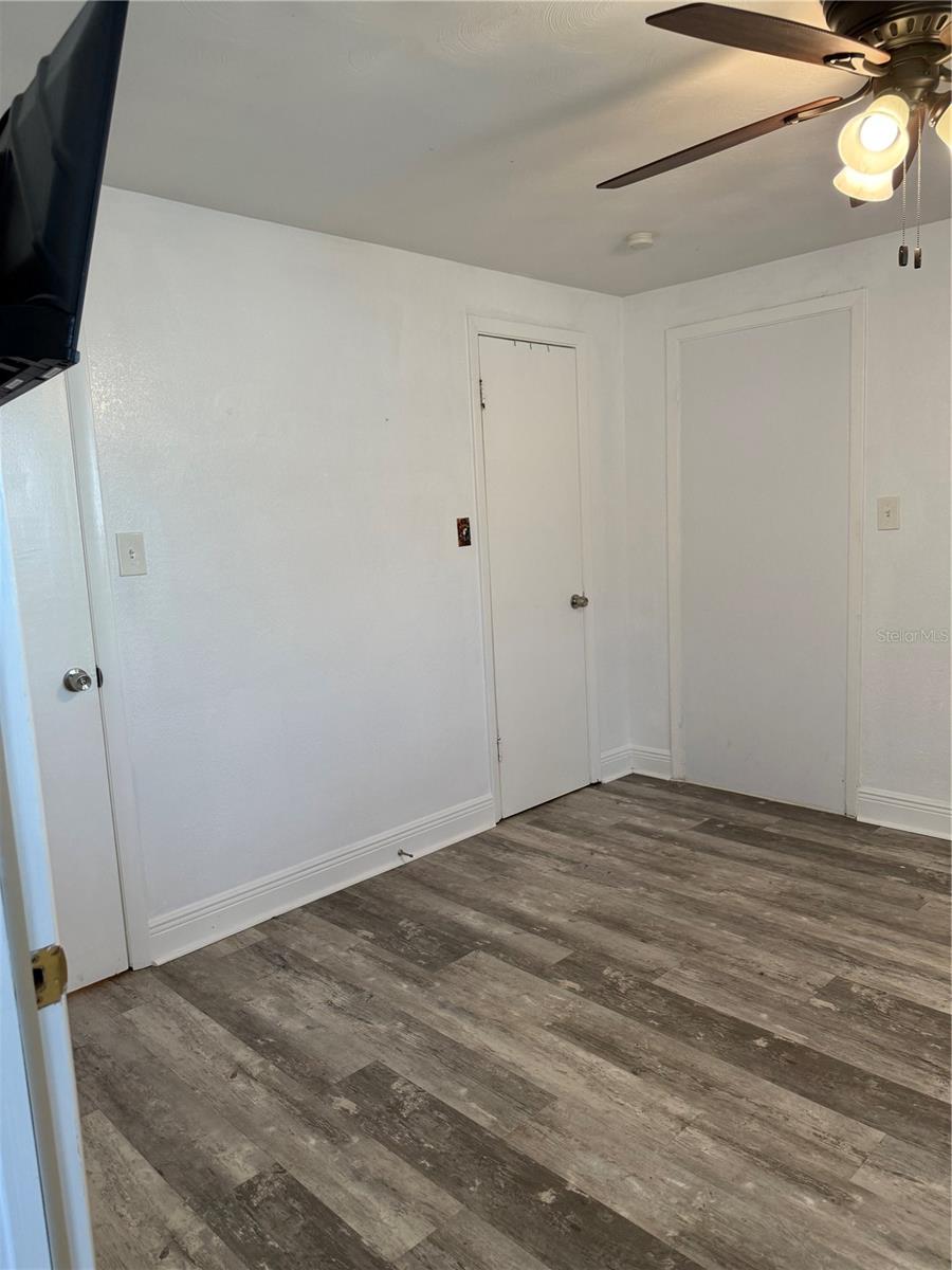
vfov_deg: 71.6
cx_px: 476
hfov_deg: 56.8
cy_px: 635
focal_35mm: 24
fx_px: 880
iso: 160
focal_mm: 6.76
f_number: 1.78
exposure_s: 1/124
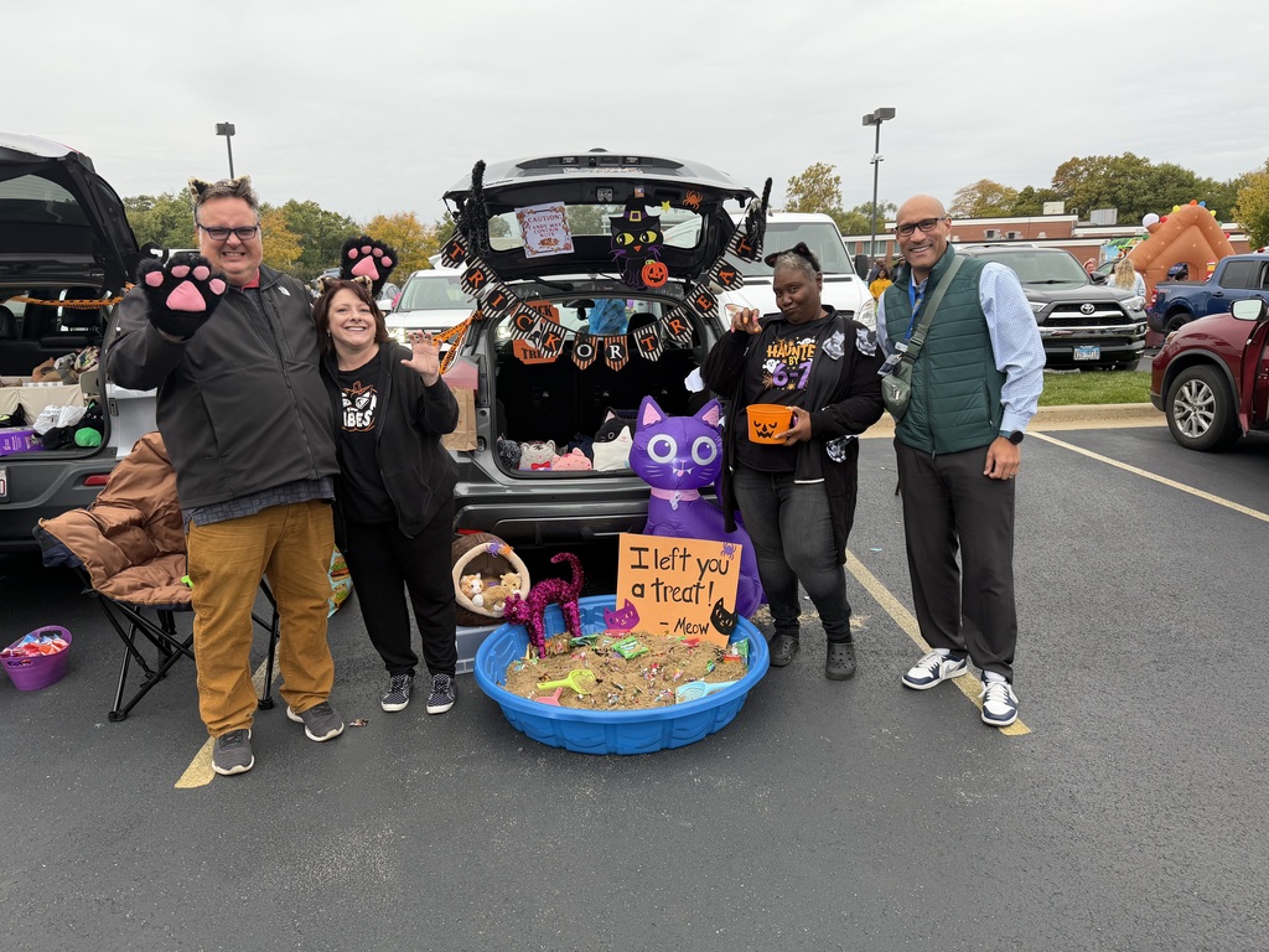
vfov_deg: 56.8
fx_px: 880
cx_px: 634
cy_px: 476
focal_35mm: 24
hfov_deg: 71.6
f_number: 1.78
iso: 80
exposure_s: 1/121
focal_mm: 6.76
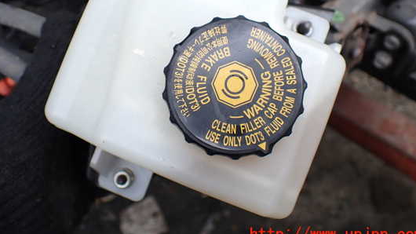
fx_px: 408
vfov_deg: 31.6
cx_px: 192
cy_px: 68
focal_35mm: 37
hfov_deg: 54.0
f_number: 2.3
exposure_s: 1/160
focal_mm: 5.4
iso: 100
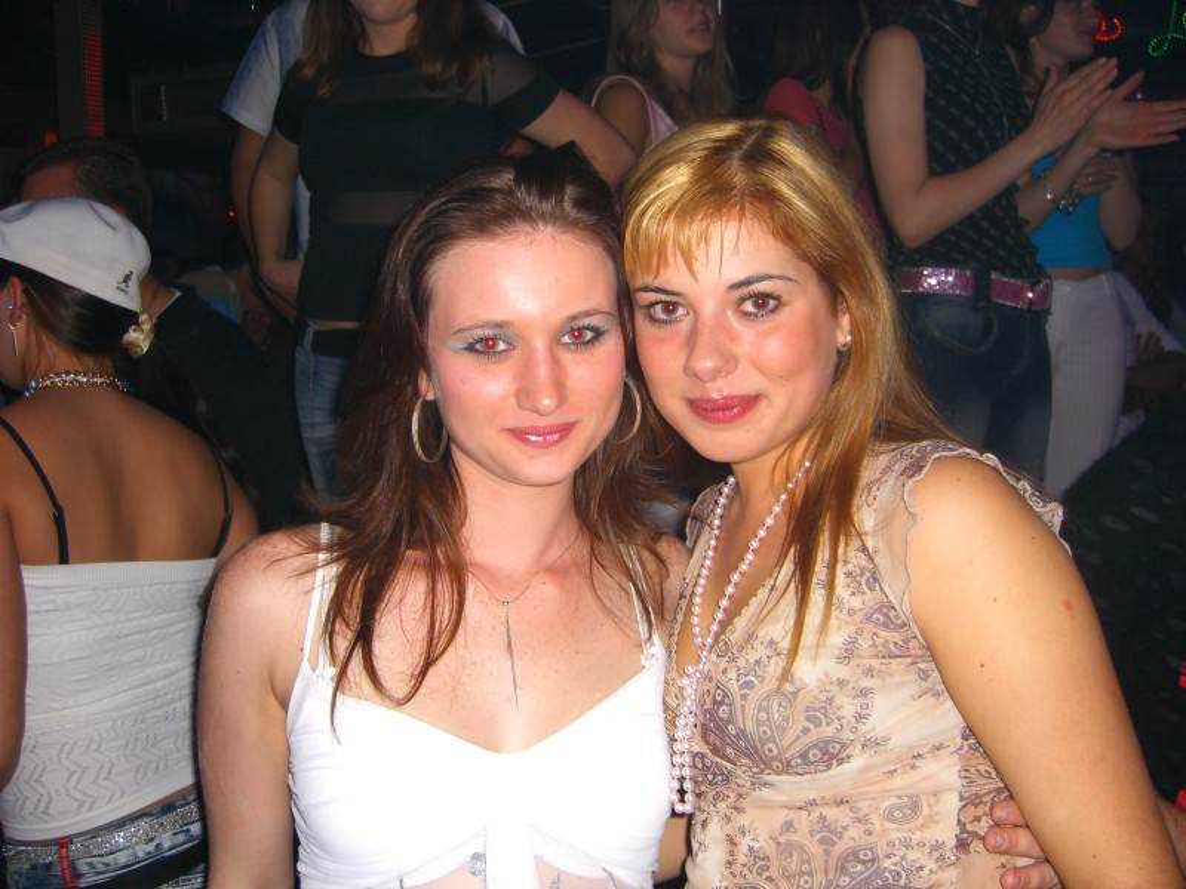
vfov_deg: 37.7
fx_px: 1302
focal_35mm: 38
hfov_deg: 49.0
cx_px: 593
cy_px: 444
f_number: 2.8
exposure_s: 1/60
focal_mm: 7.9
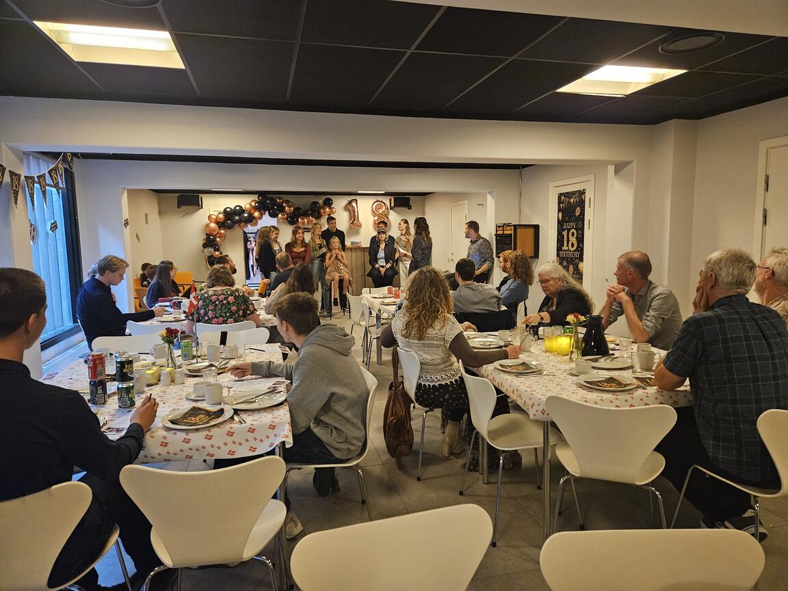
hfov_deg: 73.9
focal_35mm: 23
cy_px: 296
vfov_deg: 58.9
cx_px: 394
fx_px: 524
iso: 640
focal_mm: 5.4
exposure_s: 1/33.3
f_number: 1.8
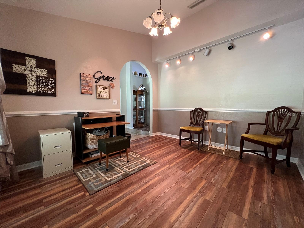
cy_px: 114
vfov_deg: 89.9
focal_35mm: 13
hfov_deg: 106.2
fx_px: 114
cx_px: 152
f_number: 1.8
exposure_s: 1/60
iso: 320
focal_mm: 1.57
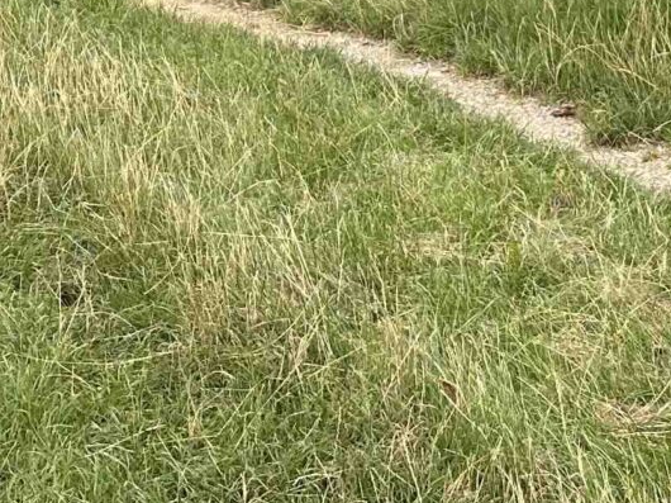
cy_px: -241
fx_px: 2248
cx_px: 444
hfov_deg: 16.9
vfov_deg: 12.2
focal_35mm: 116
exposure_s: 1/305
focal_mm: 6.86
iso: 80
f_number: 1.78
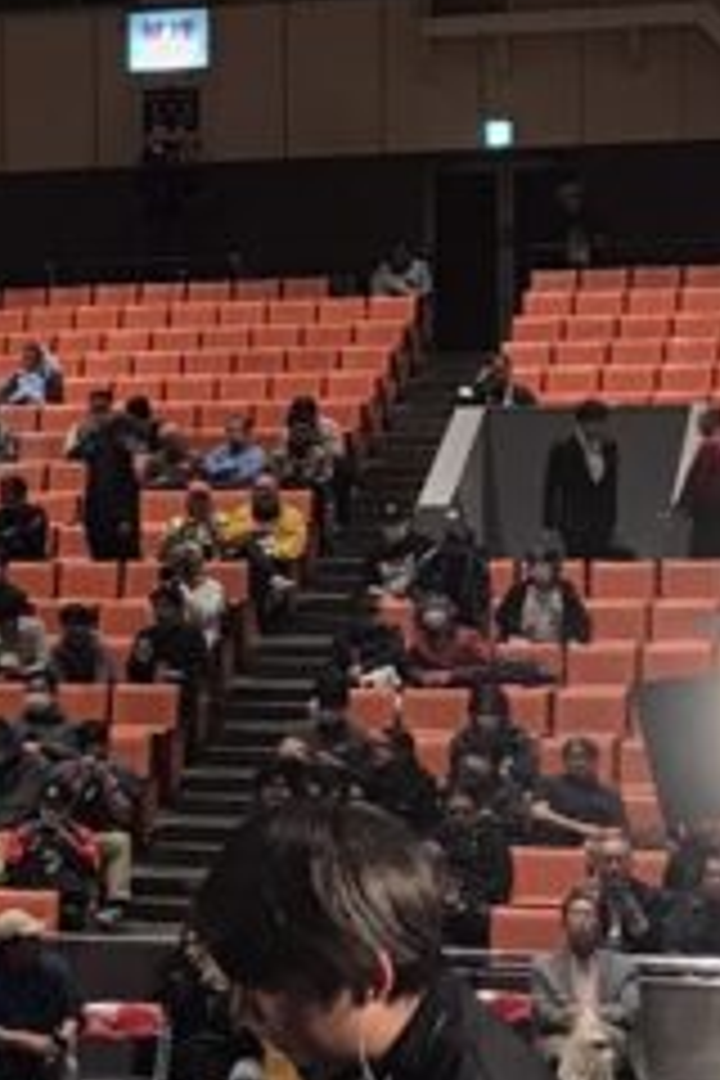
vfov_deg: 16.5
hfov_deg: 10.1
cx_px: -819
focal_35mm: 124
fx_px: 3720
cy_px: 558
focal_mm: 3.99
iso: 40
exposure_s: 1/33
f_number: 1.8
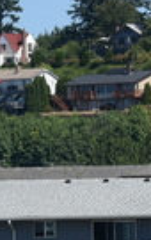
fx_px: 4545
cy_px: 252
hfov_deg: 1.9
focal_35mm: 694
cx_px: 82
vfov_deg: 3.0
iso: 100
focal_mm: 72
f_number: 9
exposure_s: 1/320
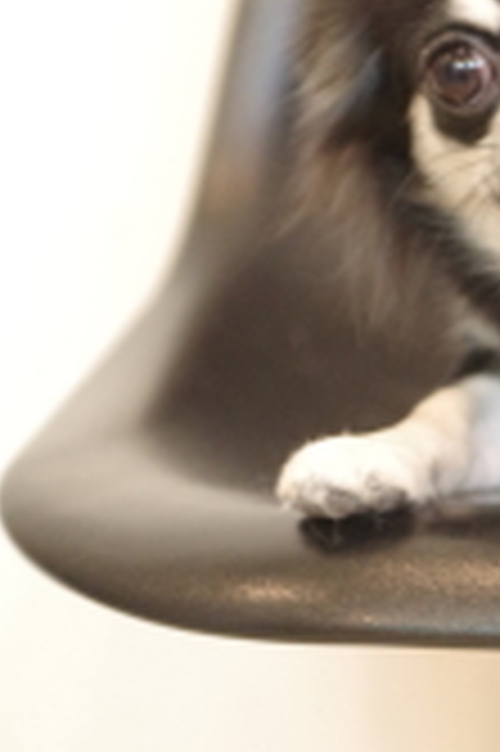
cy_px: 306
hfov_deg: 5.1
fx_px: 5595
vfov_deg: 7.7
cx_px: 554
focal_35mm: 268
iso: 3200
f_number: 2.8
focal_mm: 75
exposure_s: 1/60
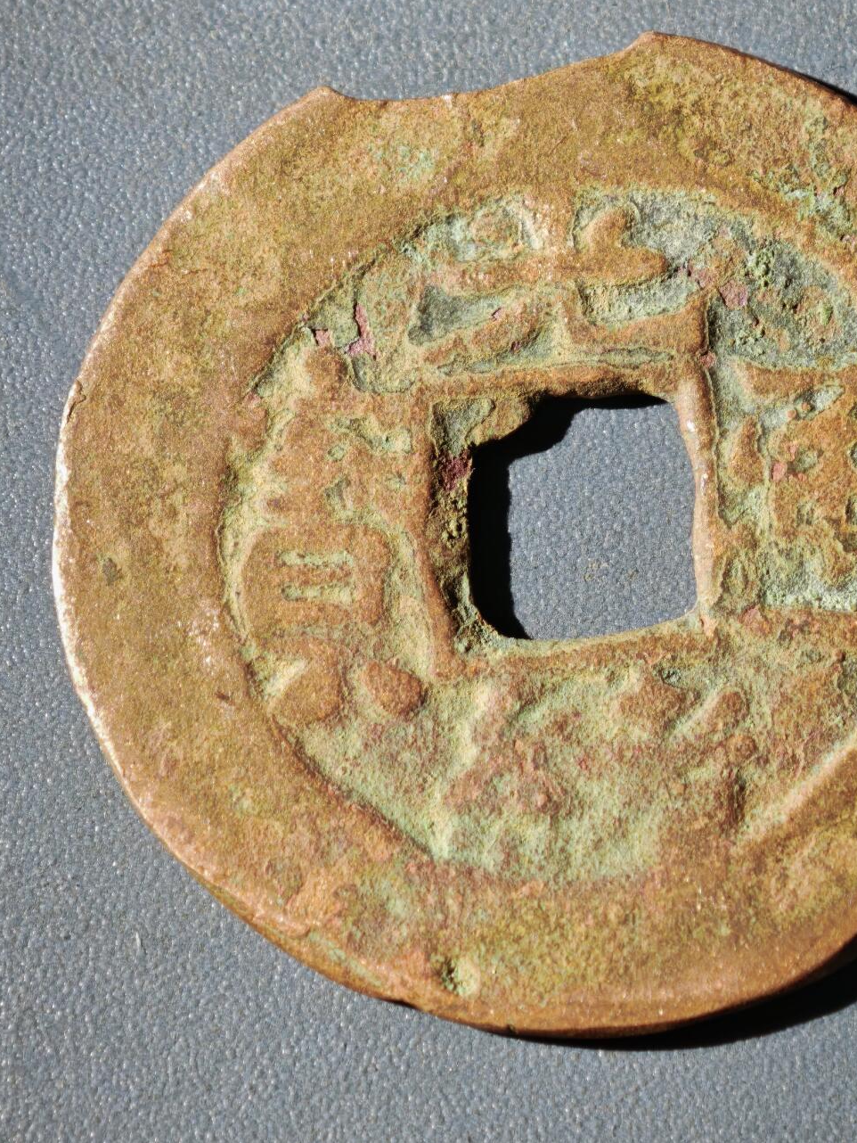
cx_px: 584
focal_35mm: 153
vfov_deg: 12.9
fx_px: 5049
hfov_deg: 9.7
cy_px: 571
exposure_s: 1/100
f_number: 2
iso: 250
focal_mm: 9
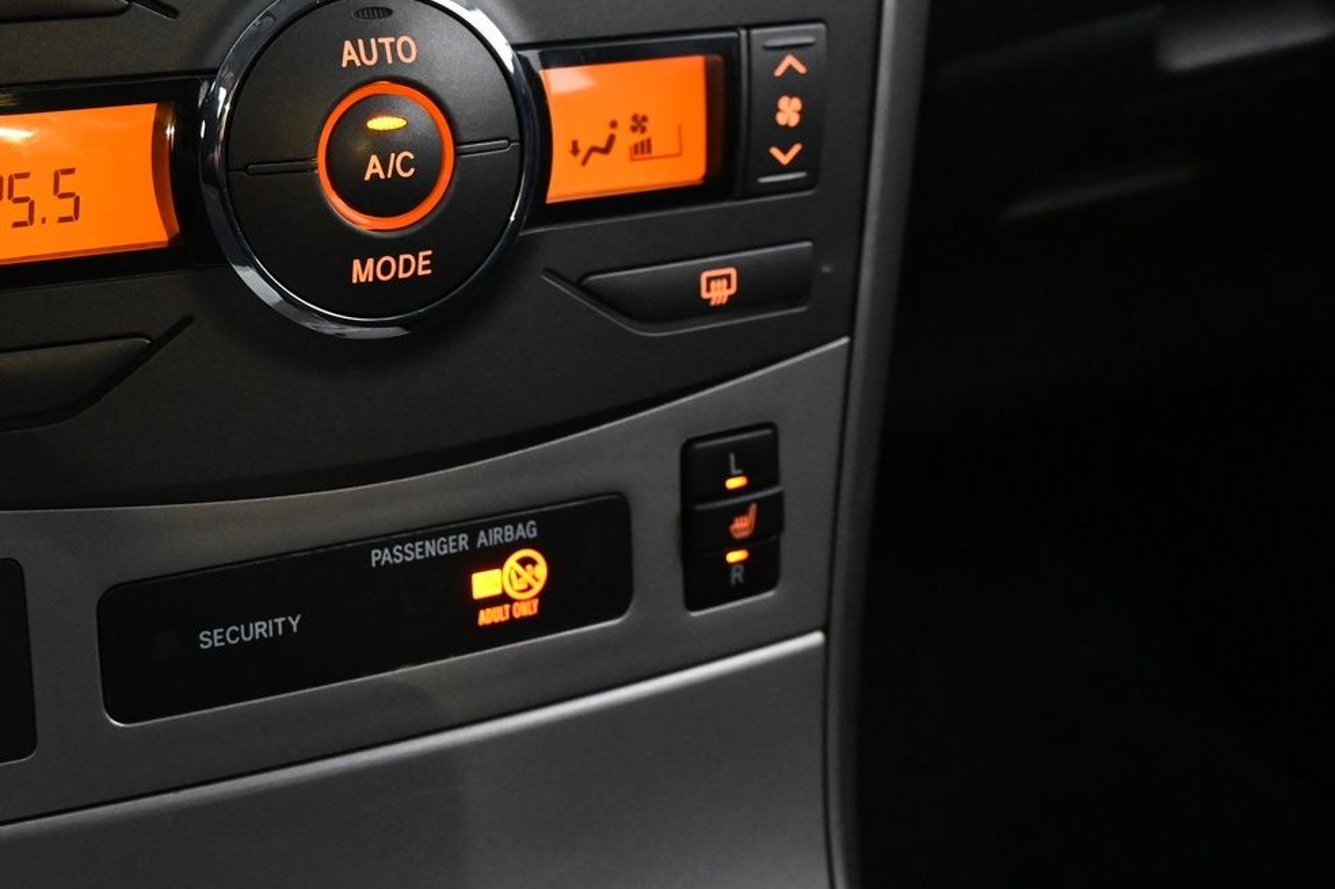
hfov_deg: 37.6
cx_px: 367
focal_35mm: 52
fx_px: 1921
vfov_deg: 25.8
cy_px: 249
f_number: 4
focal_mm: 21
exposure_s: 1/30
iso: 3600
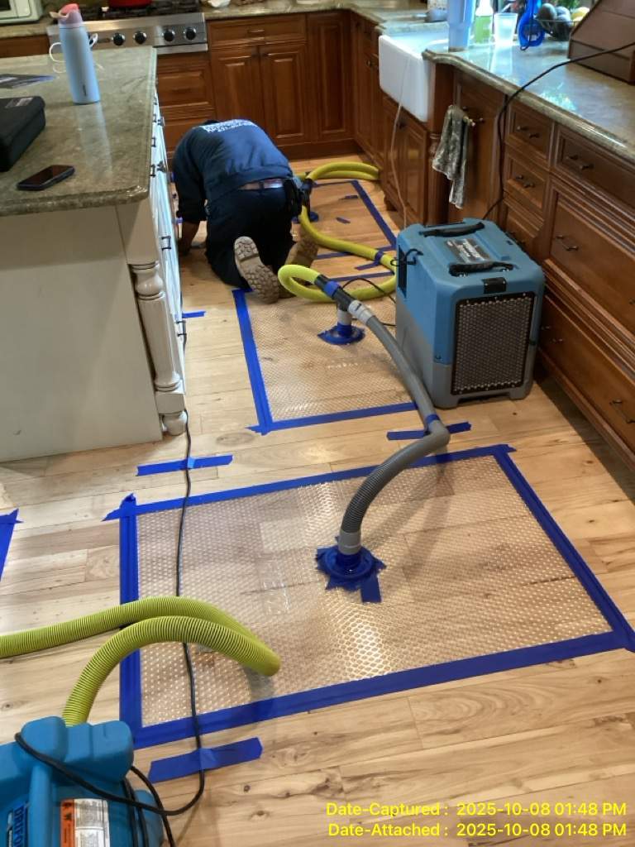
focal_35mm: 31
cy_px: 424
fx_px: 758
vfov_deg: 58.4
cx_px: 318
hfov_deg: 45.4
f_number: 2.4
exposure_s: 1/40
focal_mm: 3.3
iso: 400
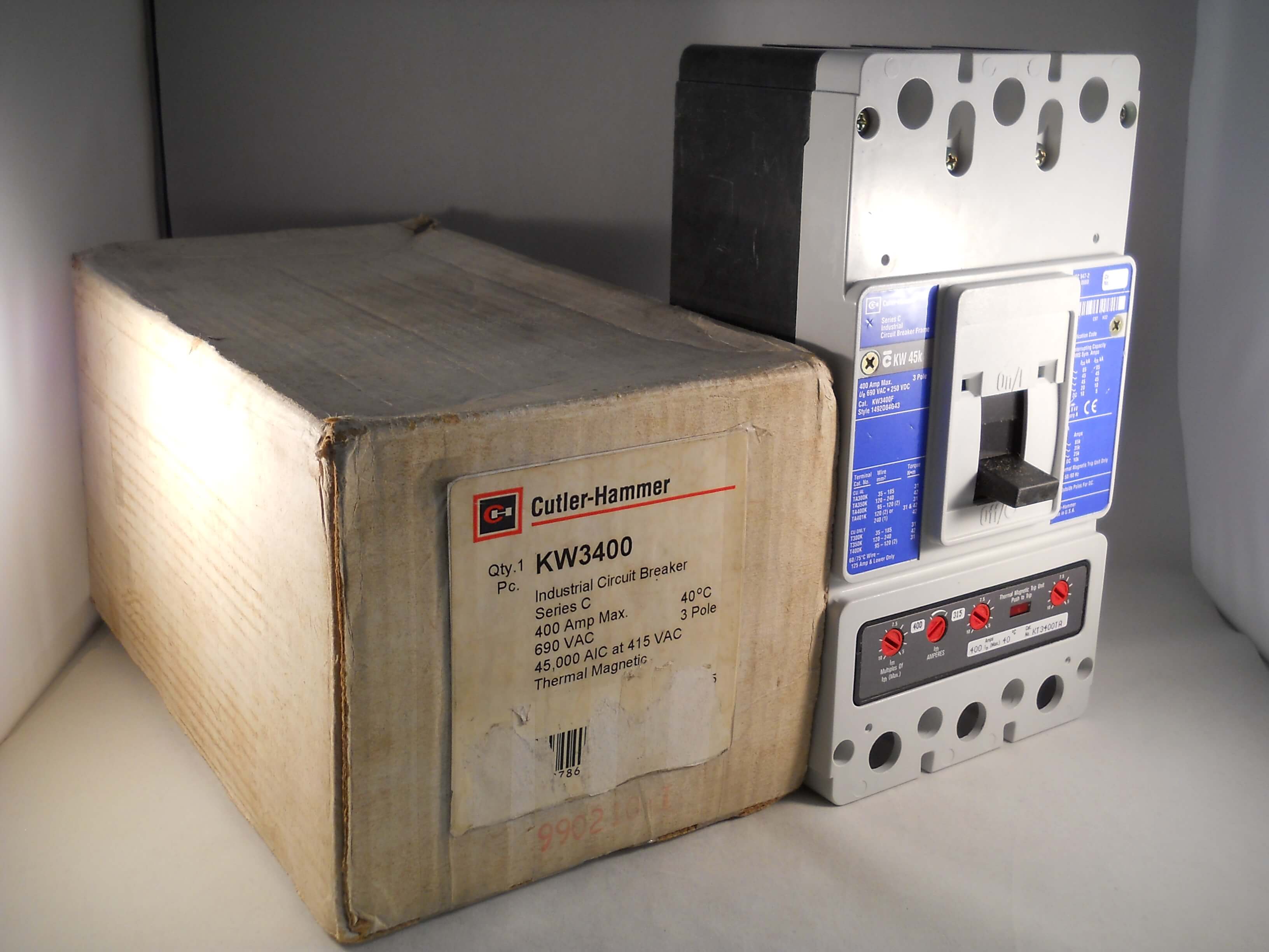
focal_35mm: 41
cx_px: 634
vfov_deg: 35.1
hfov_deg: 45.8
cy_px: 476
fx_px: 1503
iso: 100
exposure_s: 1/30
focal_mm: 6.7
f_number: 3.1
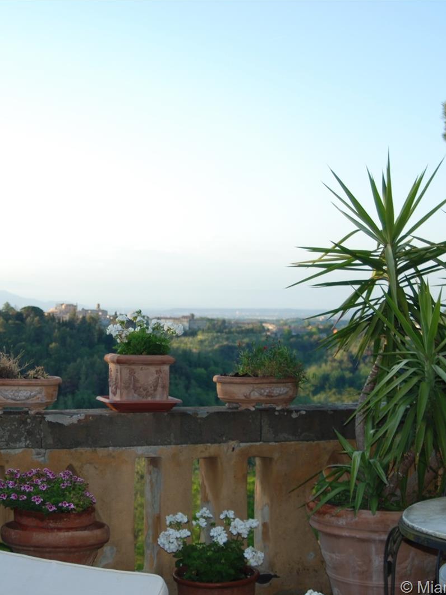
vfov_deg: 31.7
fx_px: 1048
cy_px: 299
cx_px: 134
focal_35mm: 61
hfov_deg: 23.9
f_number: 4
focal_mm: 28
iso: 100
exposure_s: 1/200
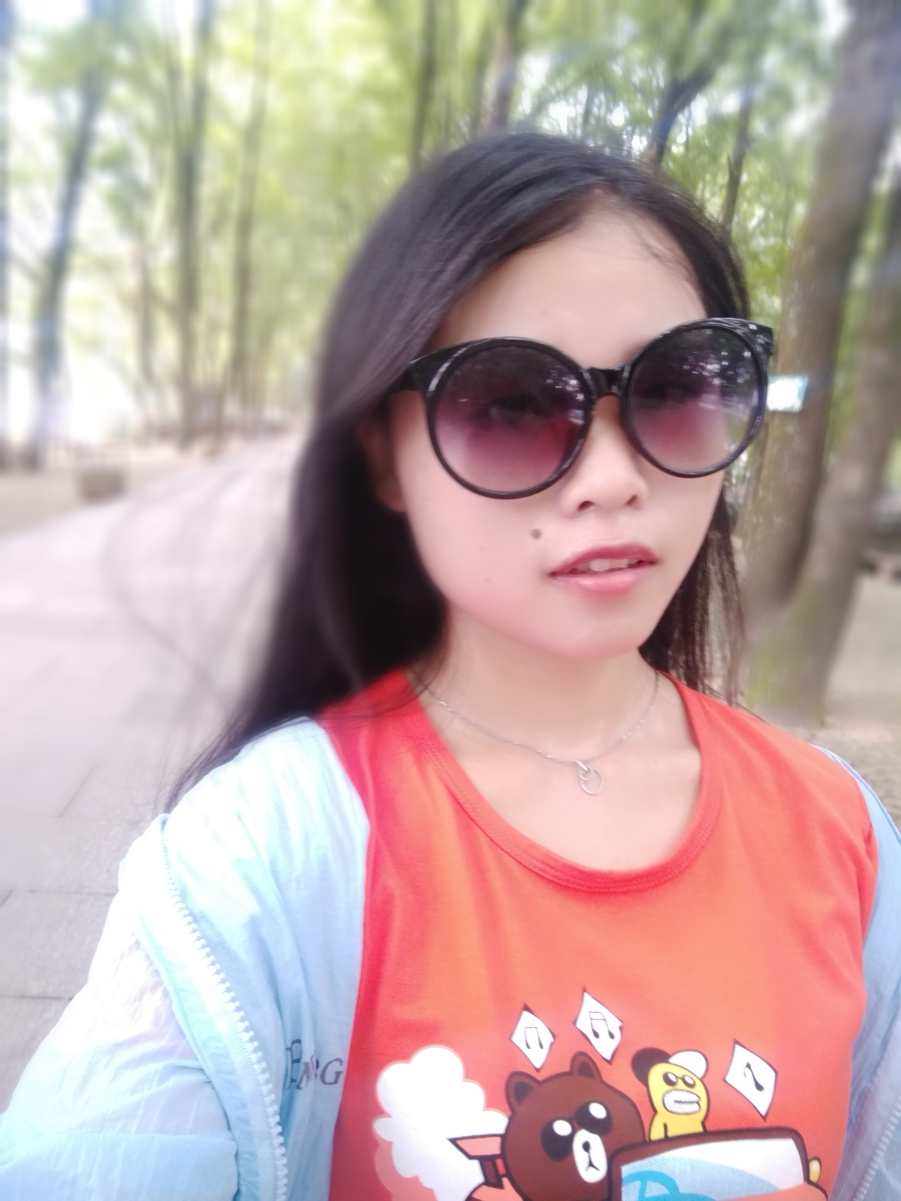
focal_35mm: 21
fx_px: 729
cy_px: 600
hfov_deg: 63.4
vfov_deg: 79.0
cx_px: 450
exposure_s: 1/33
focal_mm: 3.57
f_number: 2
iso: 125
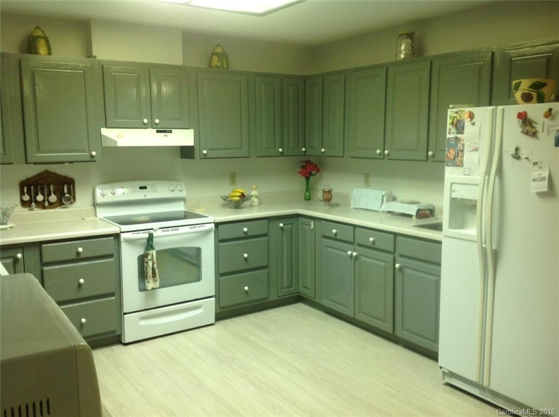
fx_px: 564
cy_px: 208
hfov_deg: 52.7
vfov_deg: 40.6
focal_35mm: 35
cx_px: 280
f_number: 2.4
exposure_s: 1/15
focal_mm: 4.28
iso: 64
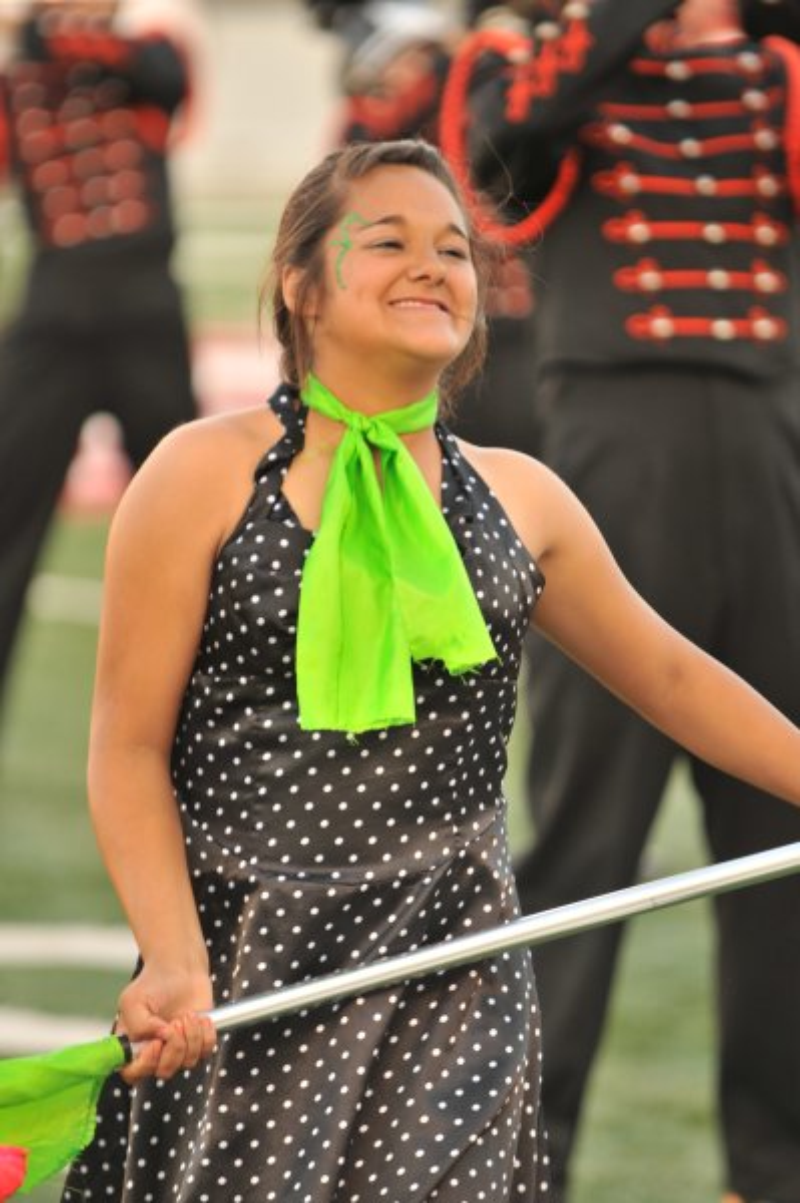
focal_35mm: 300
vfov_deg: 6.9
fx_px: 10017
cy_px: 602
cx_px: 400
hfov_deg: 4.6
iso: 200
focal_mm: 200
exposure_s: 1/250
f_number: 2.8
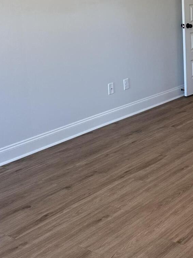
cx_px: 234
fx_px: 476
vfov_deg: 29.8
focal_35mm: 64
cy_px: 67
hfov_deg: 21.3
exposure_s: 1/120
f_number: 1.78
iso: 160
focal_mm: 6.86
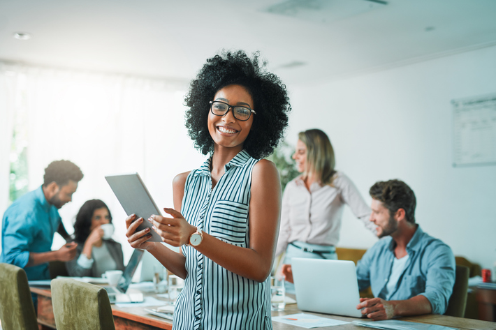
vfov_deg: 26.5
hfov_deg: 38.9
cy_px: 162
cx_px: 249
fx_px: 702
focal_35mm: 51
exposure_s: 1/320
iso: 400
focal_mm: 50
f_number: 2
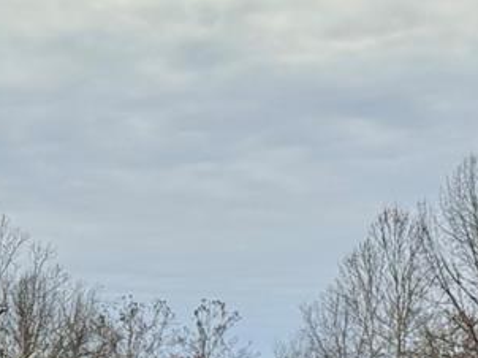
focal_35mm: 163
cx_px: -68
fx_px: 2249
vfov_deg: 9.0
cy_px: 379
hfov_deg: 11.9
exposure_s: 1/7143
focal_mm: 6.76
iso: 64
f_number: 1.78
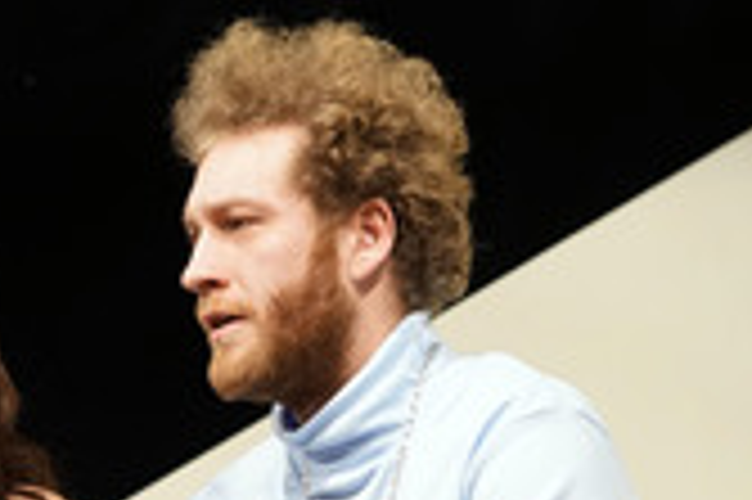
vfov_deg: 5.9
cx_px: 43
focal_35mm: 230
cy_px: 559
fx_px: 4800
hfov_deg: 8.9
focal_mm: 85
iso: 1600
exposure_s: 1/125
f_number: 2.8
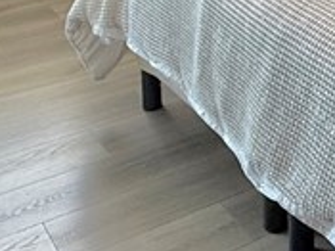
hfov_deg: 21.3
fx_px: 793
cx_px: 452
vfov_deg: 15.2
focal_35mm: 82
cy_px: -220
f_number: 2.2
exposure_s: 1/60
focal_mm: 2.22
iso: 250
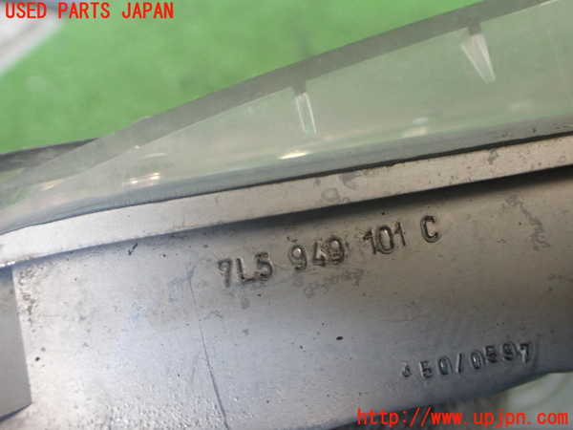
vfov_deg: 46.8
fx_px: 497
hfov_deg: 60.0
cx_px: 286
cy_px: 215
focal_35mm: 30
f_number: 2.3
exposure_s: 1/125
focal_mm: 5.4
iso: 640
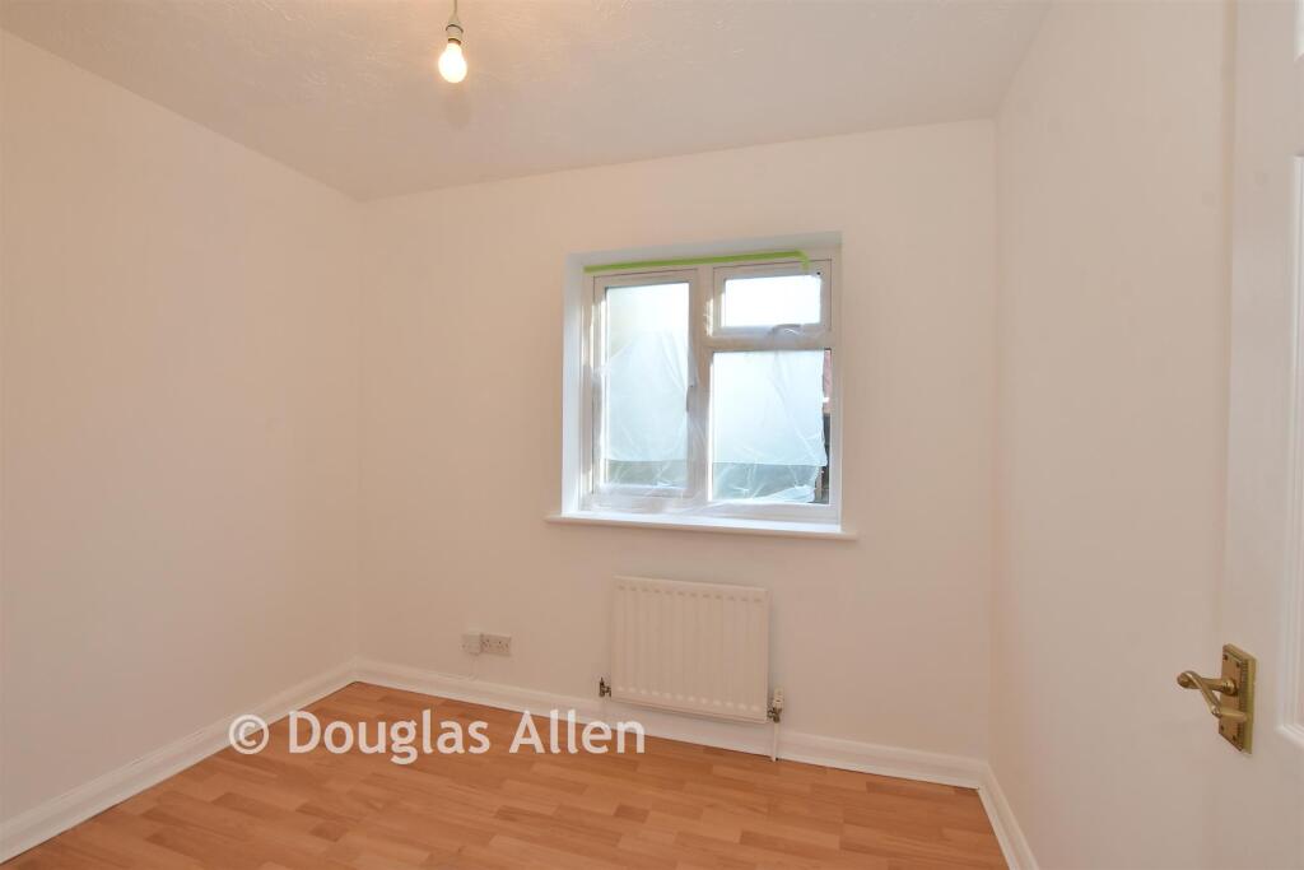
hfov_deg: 100.4
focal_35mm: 15
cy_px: 435
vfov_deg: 77.3
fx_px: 543
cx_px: 652
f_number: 8
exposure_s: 1/6
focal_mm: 10
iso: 125
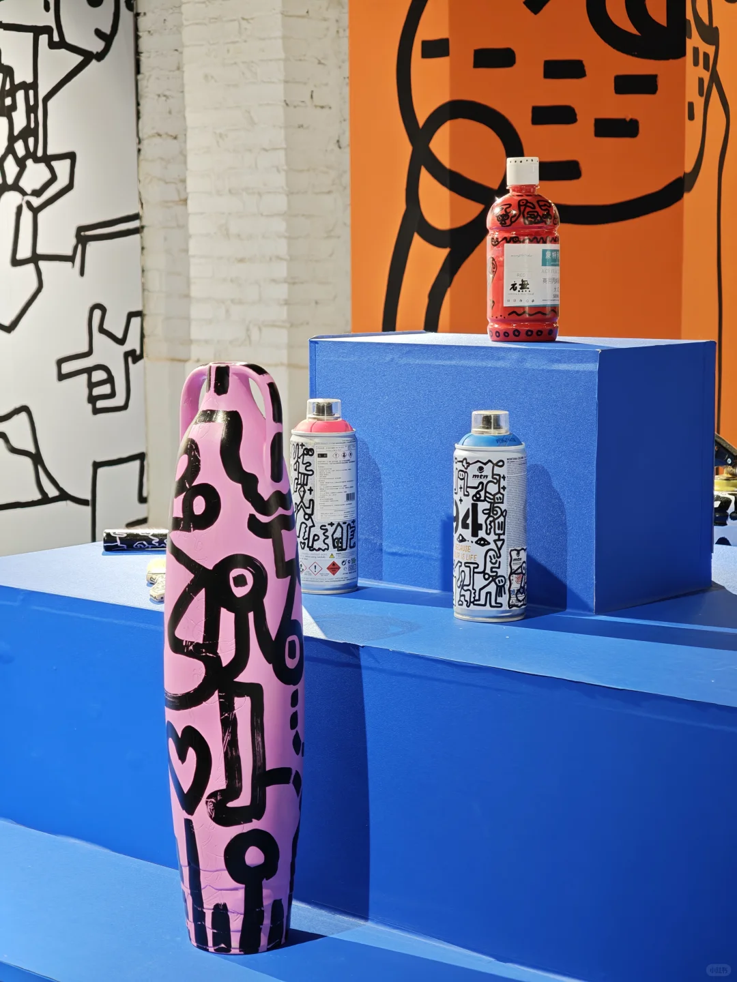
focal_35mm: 70
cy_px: 491
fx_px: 1987
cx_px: 368
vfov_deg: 27.8
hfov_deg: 21.0
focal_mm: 11.5
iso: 320
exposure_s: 1/50
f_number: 1.8
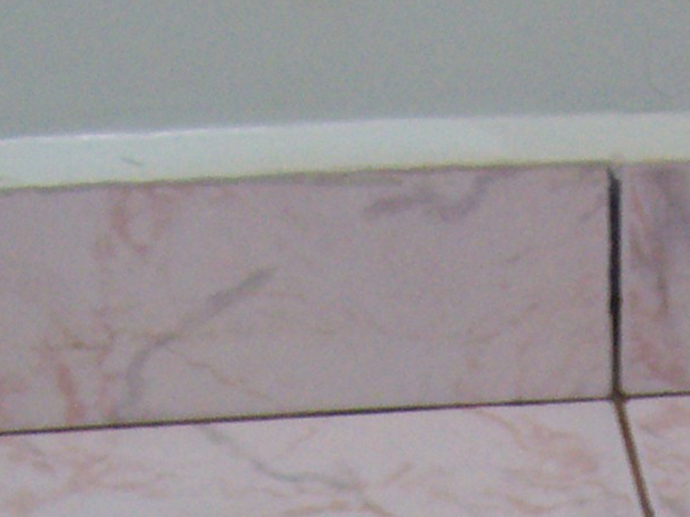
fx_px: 2591
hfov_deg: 14.9
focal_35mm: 130
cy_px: 978
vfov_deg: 10.6
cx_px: 692
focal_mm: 5.6
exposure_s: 1/5.66
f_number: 2.7
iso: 160
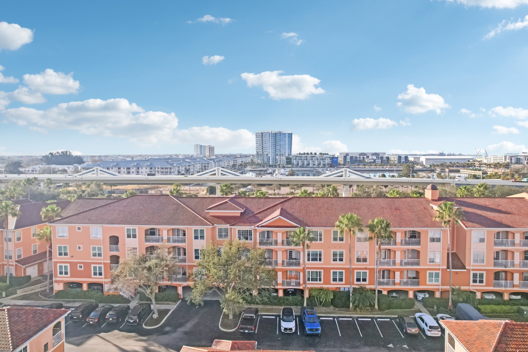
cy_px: 176
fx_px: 323
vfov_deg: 57.2
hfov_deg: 78.6
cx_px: 264
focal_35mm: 22
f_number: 2.8
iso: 400
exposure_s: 1/1600
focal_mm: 8.4
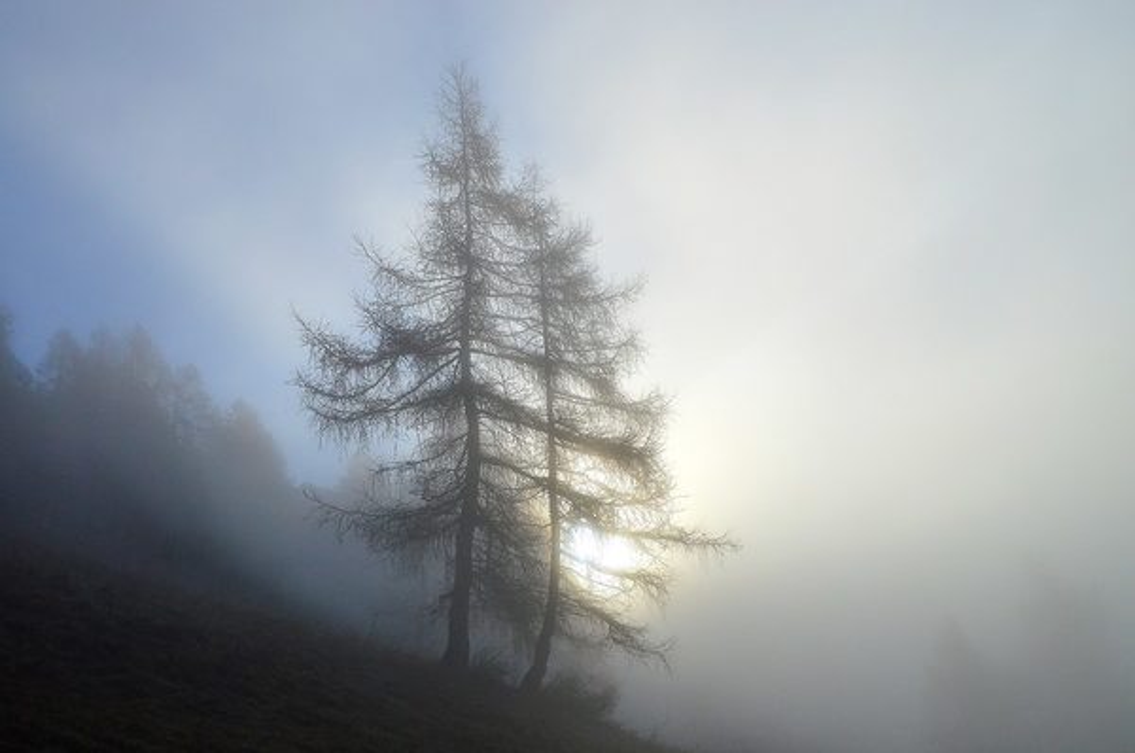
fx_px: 1180
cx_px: 568
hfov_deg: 51.4
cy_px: 376
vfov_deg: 35.4
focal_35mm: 38
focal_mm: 25
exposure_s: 1/4000
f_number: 8
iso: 800
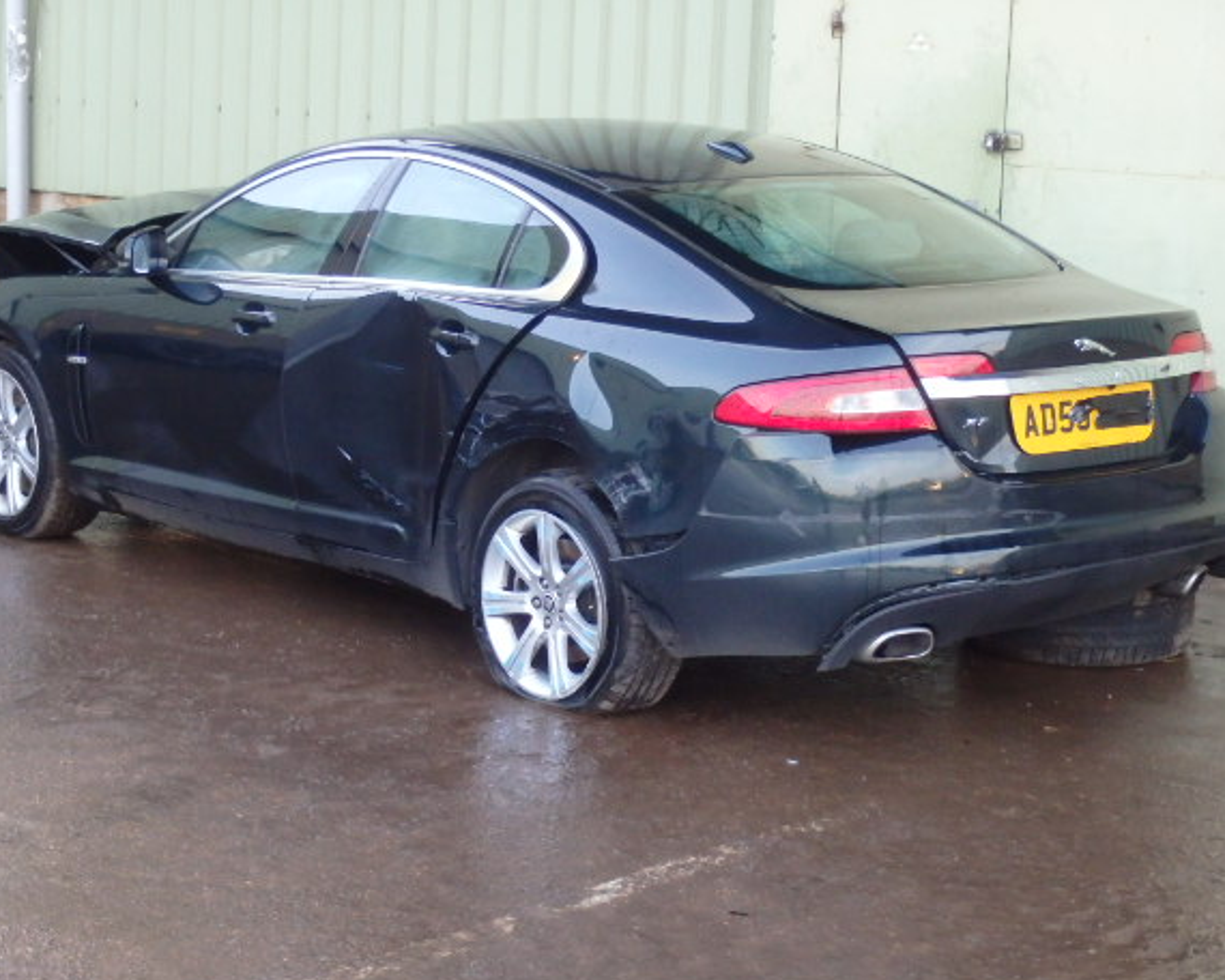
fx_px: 2900
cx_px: 593
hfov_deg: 23.8
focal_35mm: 80
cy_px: 477
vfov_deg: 19.2
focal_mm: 13.1
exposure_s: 1/60
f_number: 5.7
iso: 800
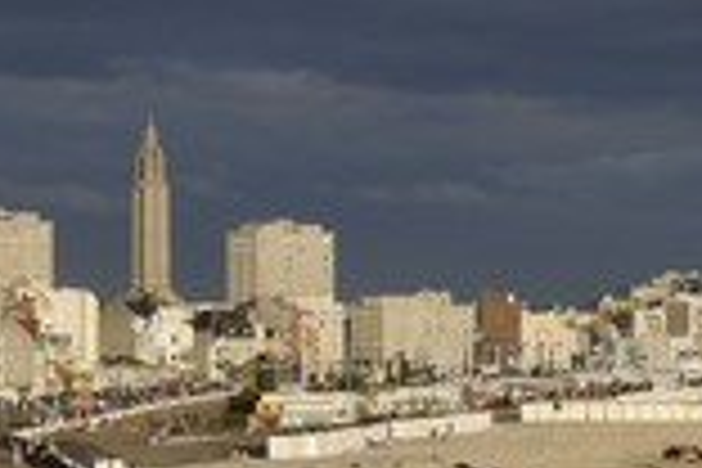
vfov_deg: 7.3
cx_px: 819
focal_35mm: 189
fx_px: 3685
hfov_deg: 10.7
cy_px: 396
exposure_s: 1/400
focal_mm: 70
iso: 200
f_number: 7.1
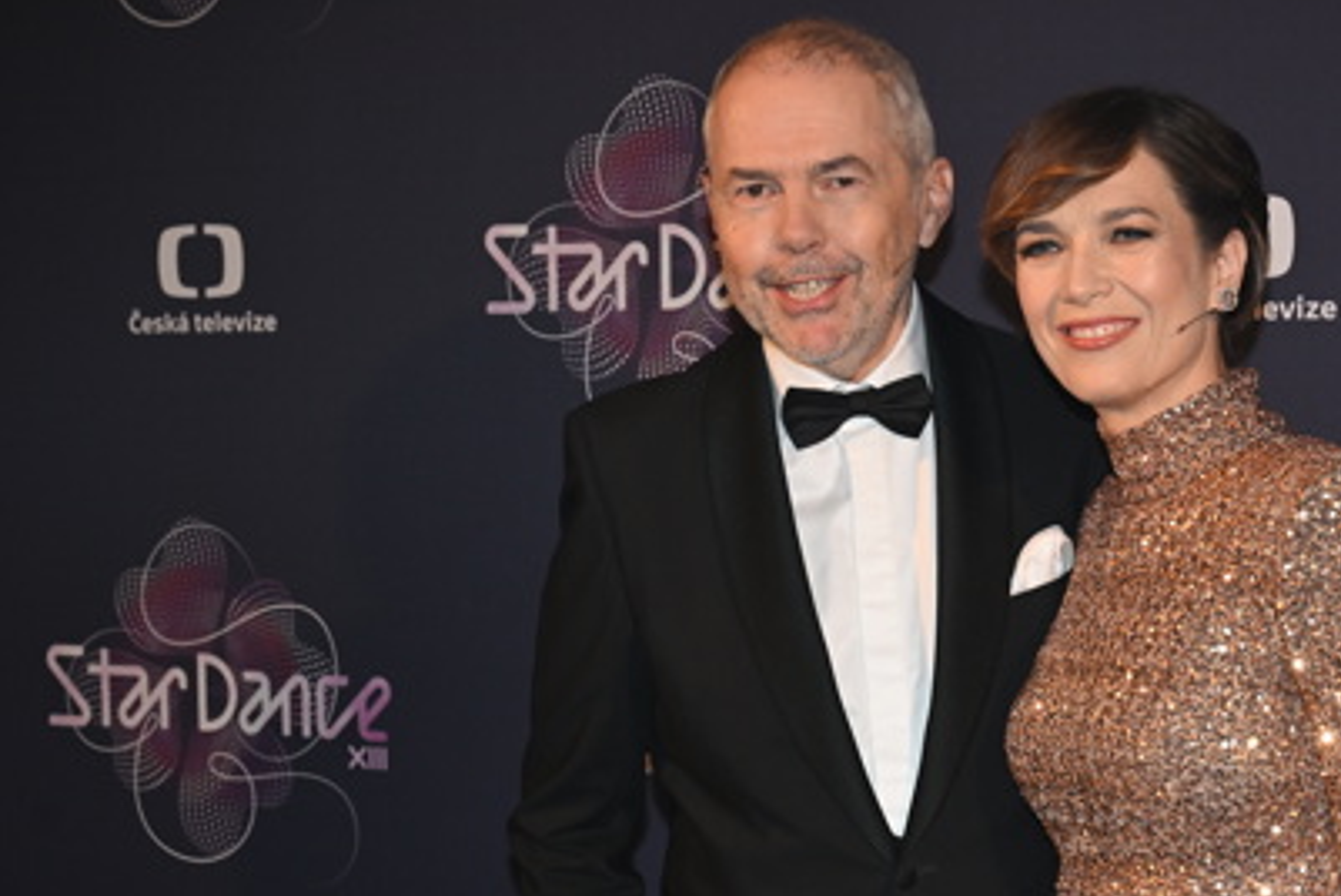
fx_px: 3653
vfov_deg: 13.9
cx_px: 1033
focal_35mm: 98
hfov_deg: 20.6
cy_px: 762
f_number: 5
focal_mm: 57
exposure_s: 1/125
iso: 1000
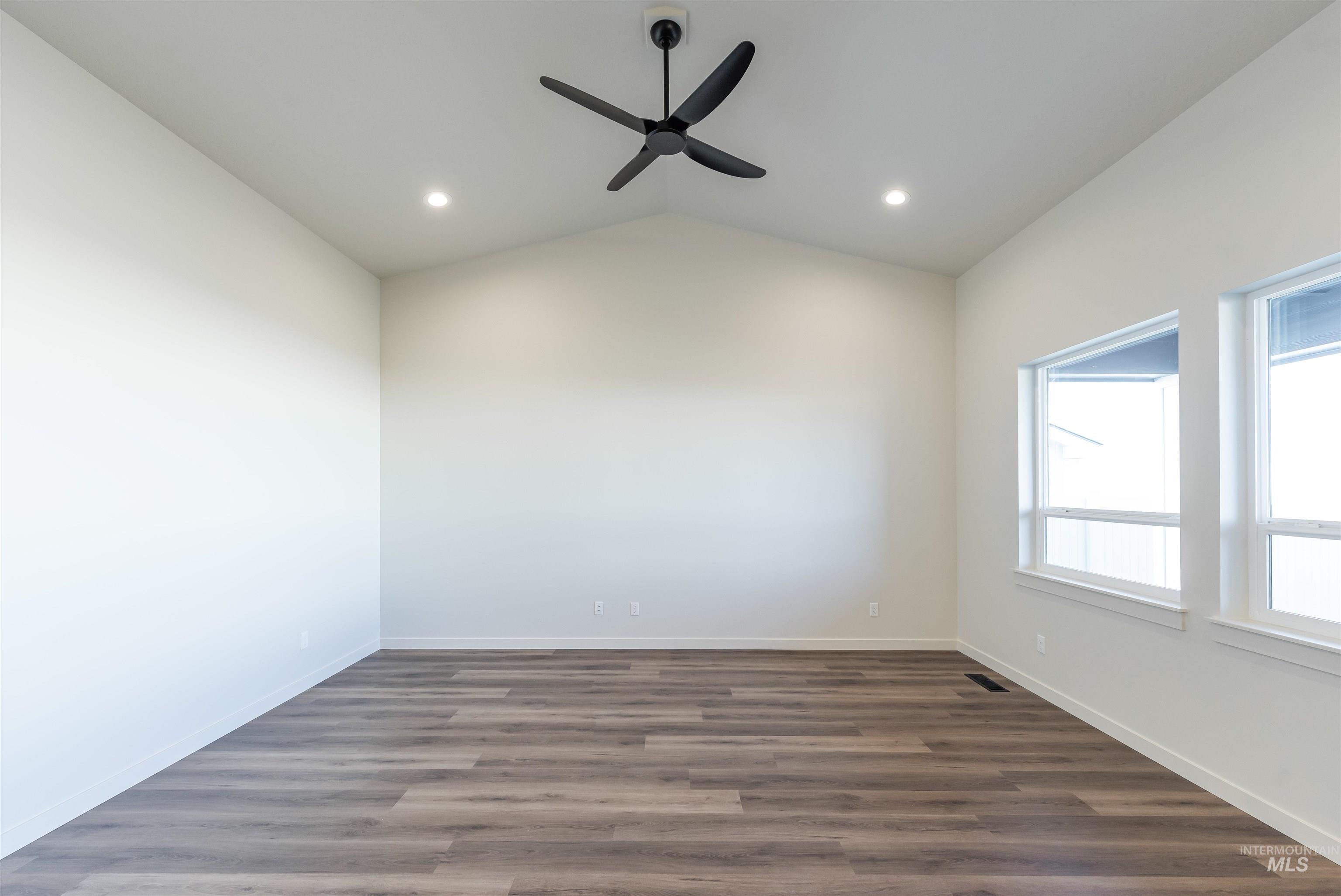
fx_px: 522
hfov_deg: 104.2
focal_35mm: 14
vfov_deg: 81.3
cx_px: 670
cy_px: 448
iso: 800
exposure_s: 1/80
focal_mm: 14
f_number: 4.5
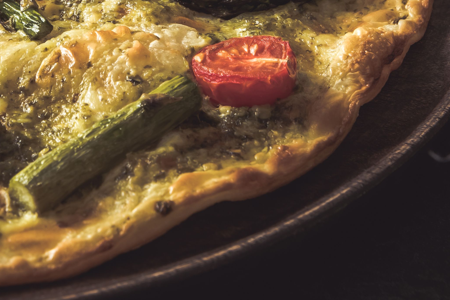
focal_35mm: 159
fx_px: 1987
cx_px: 50
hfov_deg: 12.8
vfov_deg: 8.5
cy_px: -79
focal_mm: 40
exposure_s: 1/2
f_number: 7.1
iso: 100
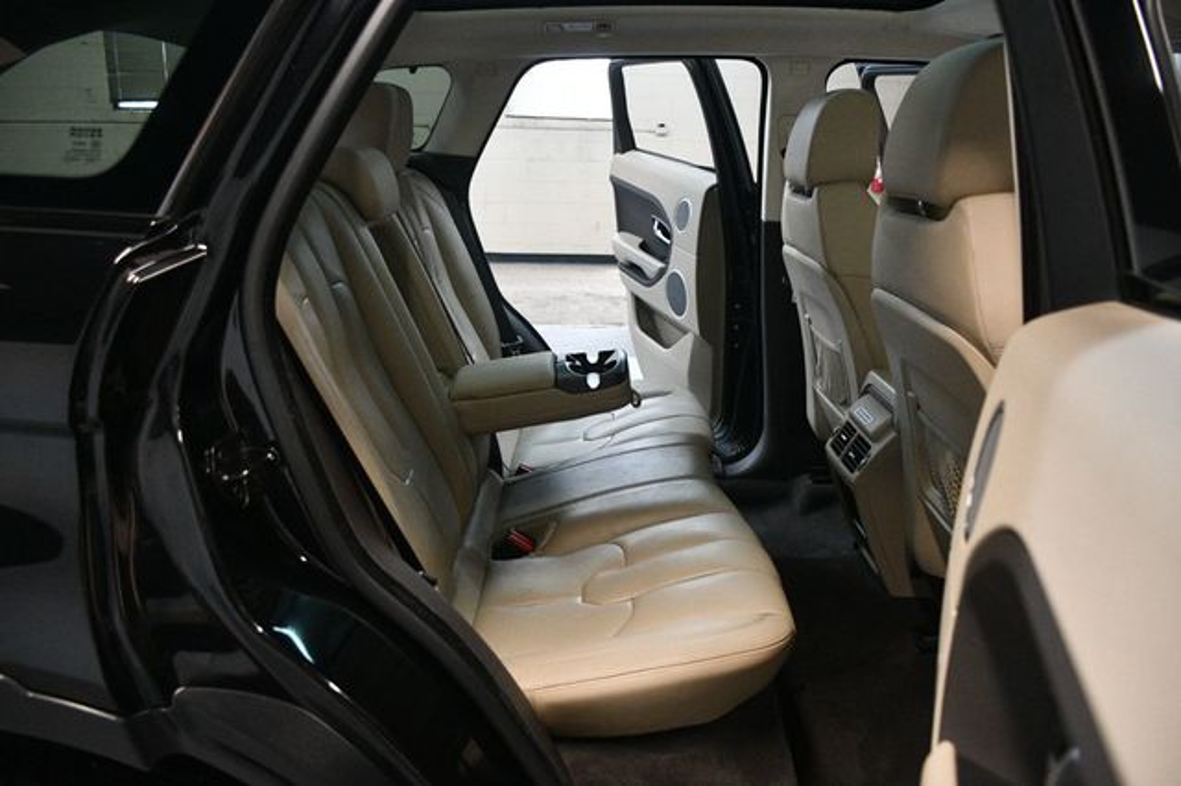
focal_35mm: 27
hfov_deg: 67.4
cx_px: 590
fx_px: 885
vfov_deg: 47.9
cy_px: 393
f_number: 3.5
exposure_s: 1/125
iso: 3200
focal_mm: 18
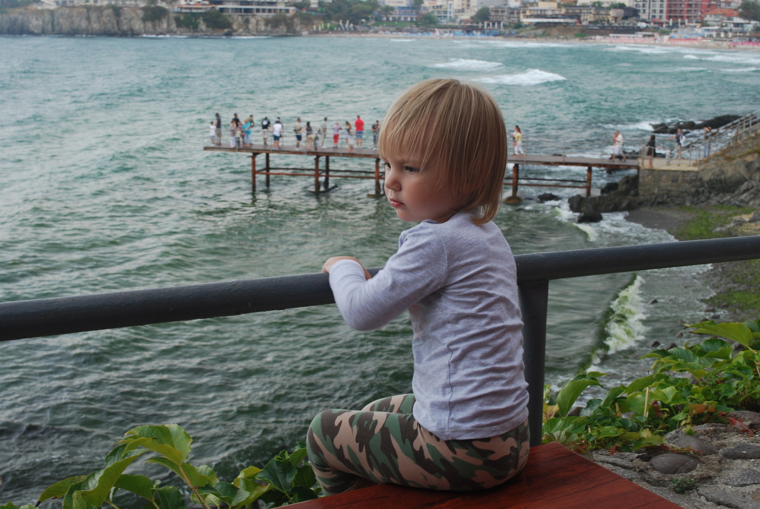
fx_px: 1078
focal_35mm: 51
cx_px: 380
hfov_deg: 38.8
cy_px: 254
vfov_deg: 26.6
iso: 200
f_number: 9
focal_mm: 34
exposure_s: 1/30
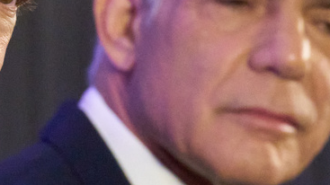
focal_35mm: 877
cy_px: -28
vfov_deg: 1.4
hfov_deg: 2.5
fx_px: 7670
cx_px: -4
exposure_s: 1/500
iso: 10000
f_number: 13
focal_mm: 200
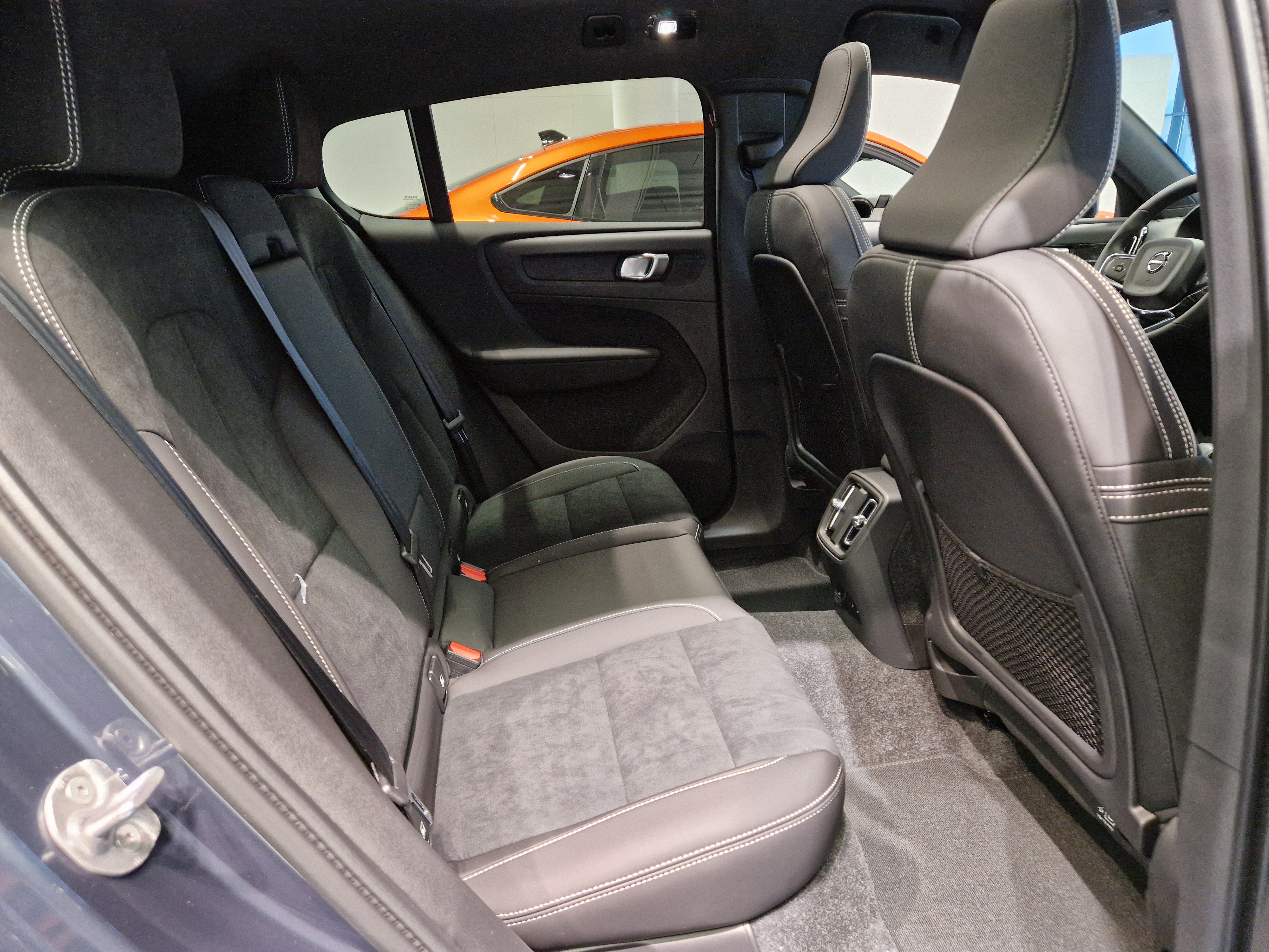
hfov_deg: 73.9
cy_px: 476
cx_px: 634
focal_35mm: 23
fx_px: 843
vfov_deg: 58.9
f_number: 1.8
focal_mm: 5.4
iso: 1000
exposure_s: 1/100
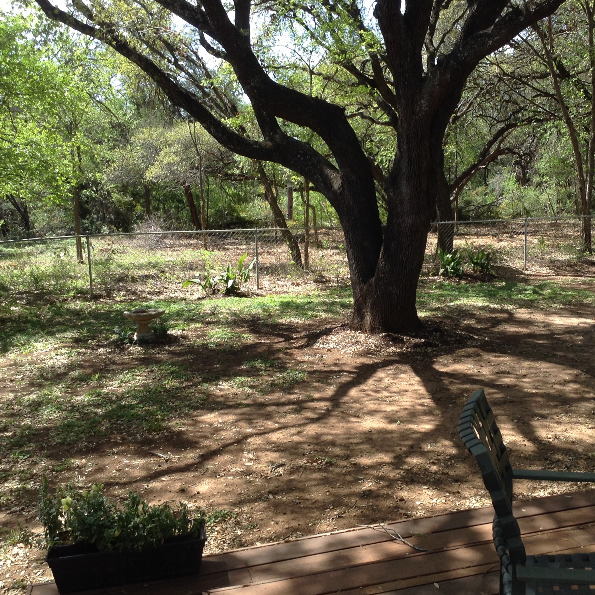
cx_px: 363
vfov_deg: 41.9
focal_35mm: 40
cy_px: 301
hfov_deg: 41.6
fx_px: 778
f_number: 2.4
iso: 25
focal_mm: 3.3
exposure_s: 1/277
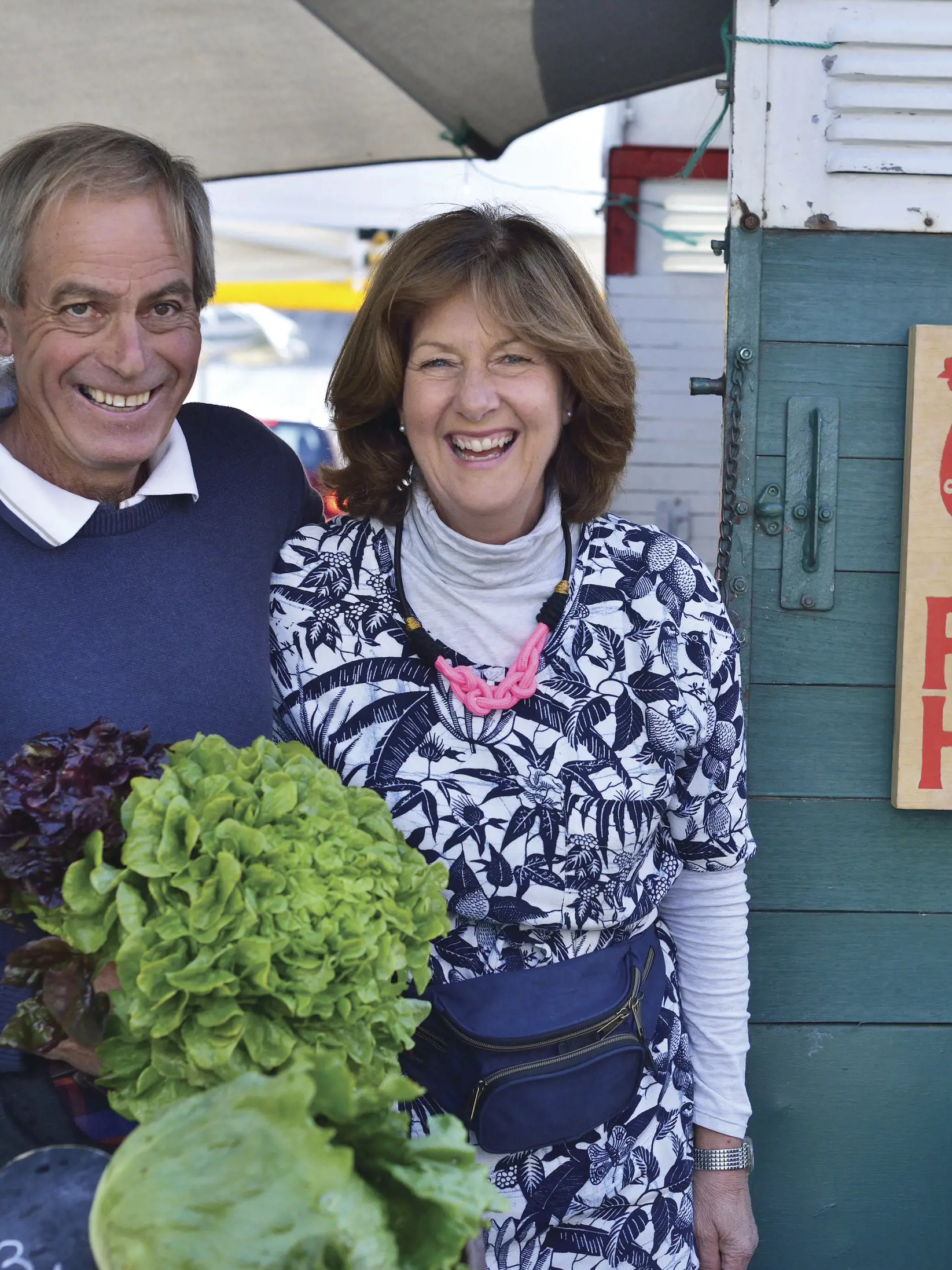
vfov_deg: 26.7
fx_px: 2677
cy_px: 636
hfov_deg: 20.1
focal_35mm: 73
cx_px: 609
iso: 400
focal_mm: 50
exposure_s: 1/1250
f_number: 4
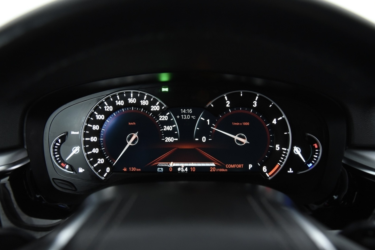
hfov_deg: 55.8
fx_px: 354
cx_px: 188
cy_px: 125
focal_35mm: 34
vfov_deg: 38.9
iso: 4000
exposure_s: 1/30
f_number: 4
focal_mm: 34
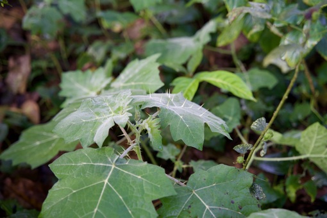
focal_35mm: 62
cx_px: 164
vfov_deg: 21.9
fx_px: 563
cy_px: 109
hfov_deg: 32.4
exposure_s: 1/160
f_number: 4
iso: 320
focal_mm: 62
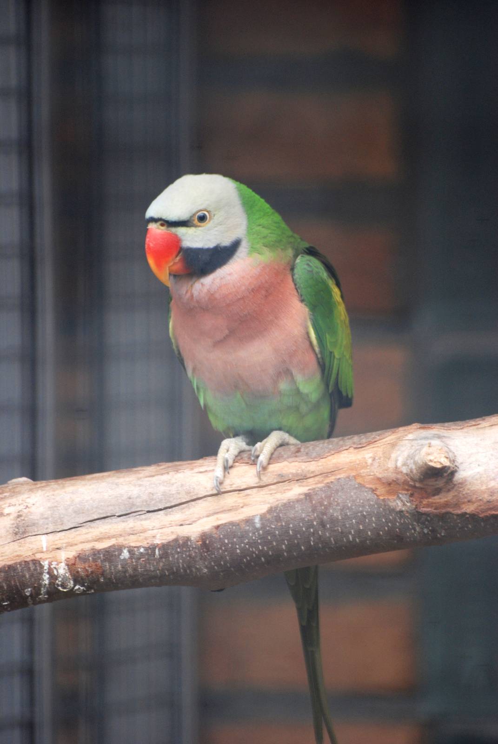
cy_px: 372
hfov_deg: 3.1
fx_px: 9311
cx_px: 249
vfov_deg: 4.6
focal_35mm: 450
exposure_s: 1/200
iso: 400
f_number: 5.6
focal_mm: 300
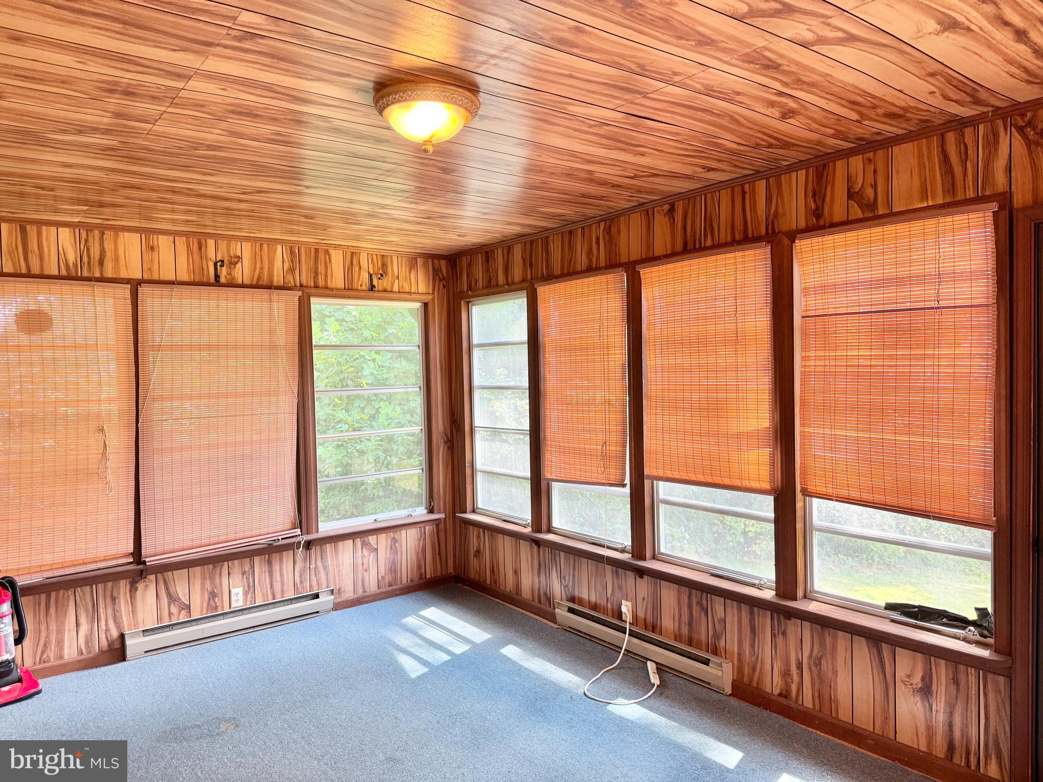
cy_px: 391
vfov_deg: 56.8
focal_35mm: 24
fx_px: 723
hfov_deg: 71.6
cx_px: 522
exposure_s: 1/120
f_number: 1.78
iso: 160
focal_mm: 6.76
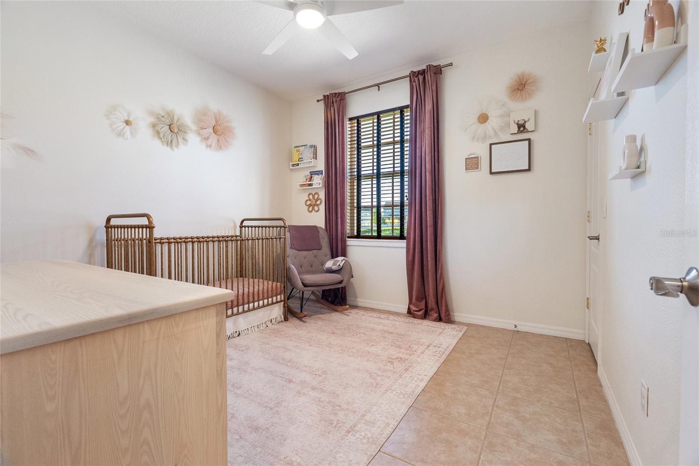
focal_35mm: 16
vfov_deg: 73.8
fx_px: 311
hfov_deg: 96.7
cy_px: 233
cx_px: 350
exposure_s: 1/30
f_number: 9
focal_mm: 16
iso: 4000
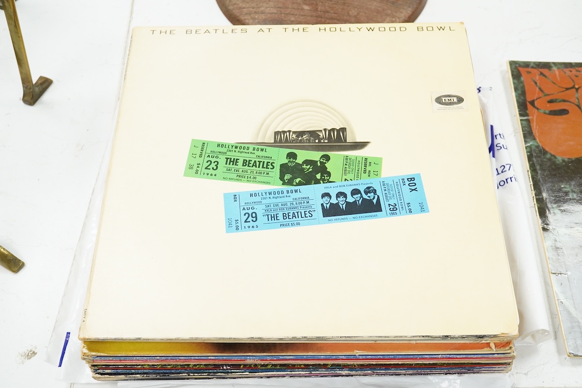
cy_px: 194
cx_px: 291
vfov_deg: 29.9
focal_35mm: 45
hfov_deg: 43.6
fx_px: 727
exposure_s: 1/200
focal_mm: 30
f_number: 9
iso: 2500
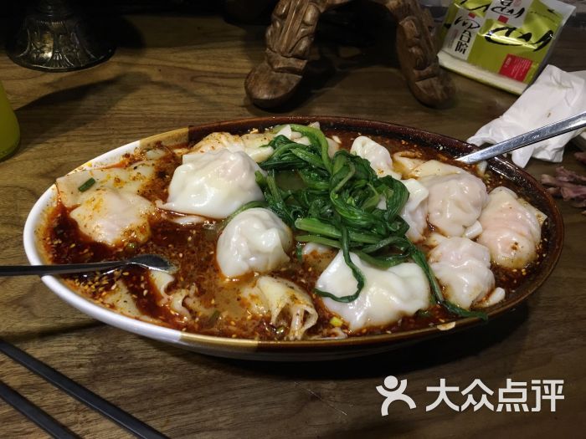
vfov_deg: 48.2
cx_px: 293
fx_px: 491
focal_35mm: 29
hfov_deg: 61.7
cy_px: 220
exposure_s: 1/33
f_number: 2.2
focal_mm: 4.15
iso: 125
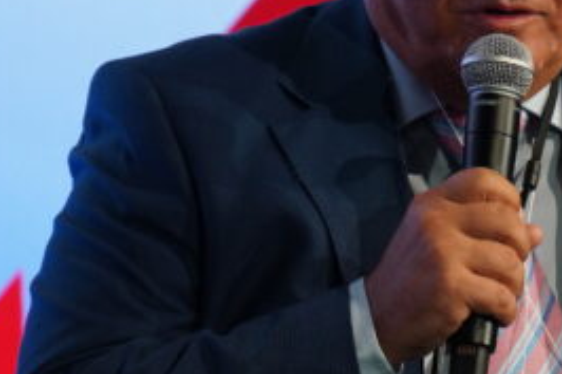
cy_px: -8
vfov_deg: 2.4
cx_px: 516
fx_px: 9017
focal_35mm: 578
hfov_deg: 3.6
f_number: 5.6
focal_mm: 200
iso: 2000
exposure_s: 1/250
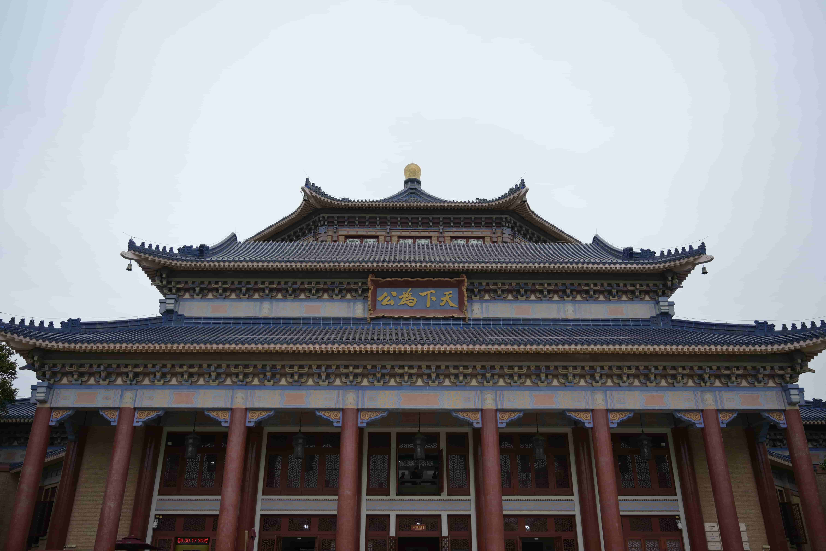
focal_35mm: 30
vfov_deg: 43.6
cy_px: 276
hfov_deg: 61.9
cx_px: 413
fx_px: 688
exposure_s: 1/640
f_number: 4
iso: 100
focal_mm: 30
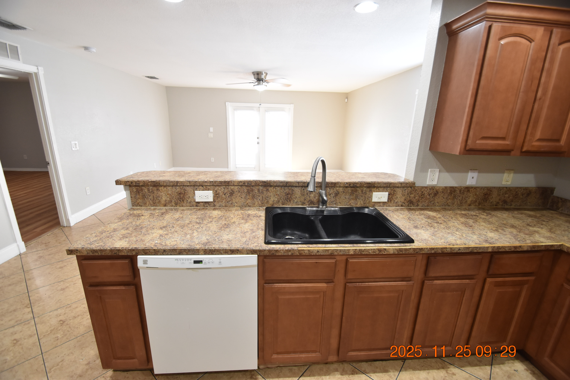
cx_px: 285
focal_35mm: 15
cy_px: 190
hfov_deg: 100.4
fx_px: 237
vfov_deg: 77.3
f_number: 3.5
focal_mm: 10
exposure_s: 1/45
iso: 800
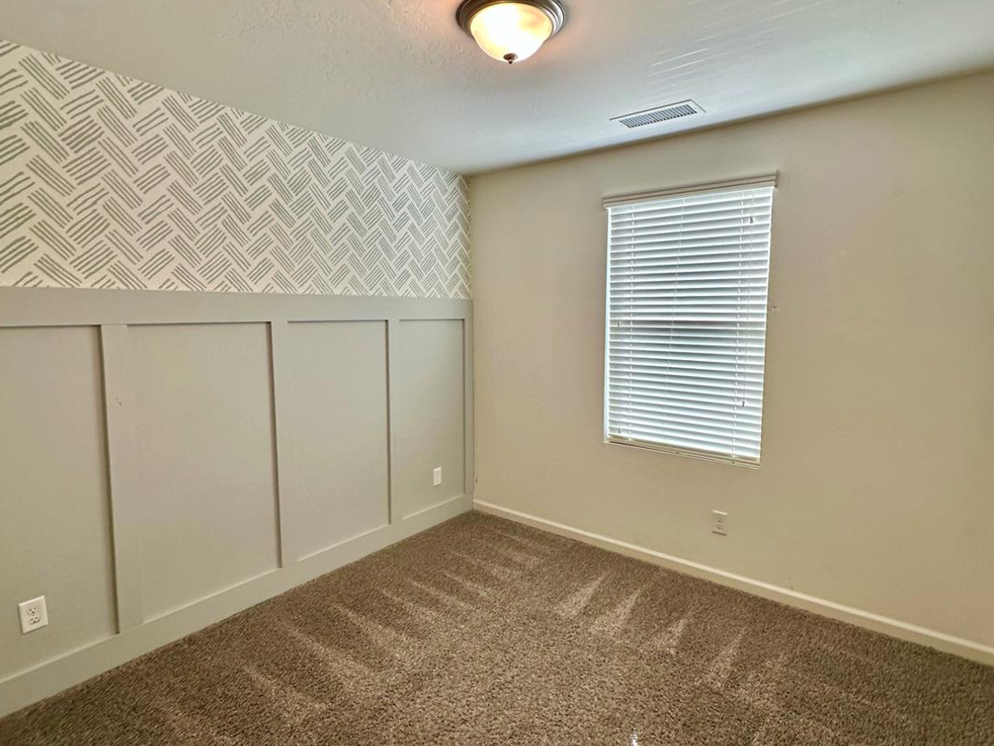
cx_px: 495
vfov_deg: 68.7
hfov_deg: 84.7
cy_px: 364
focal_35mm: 19
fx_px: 546
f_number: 2.2
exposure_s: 1/120
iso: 80
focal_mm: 2.22
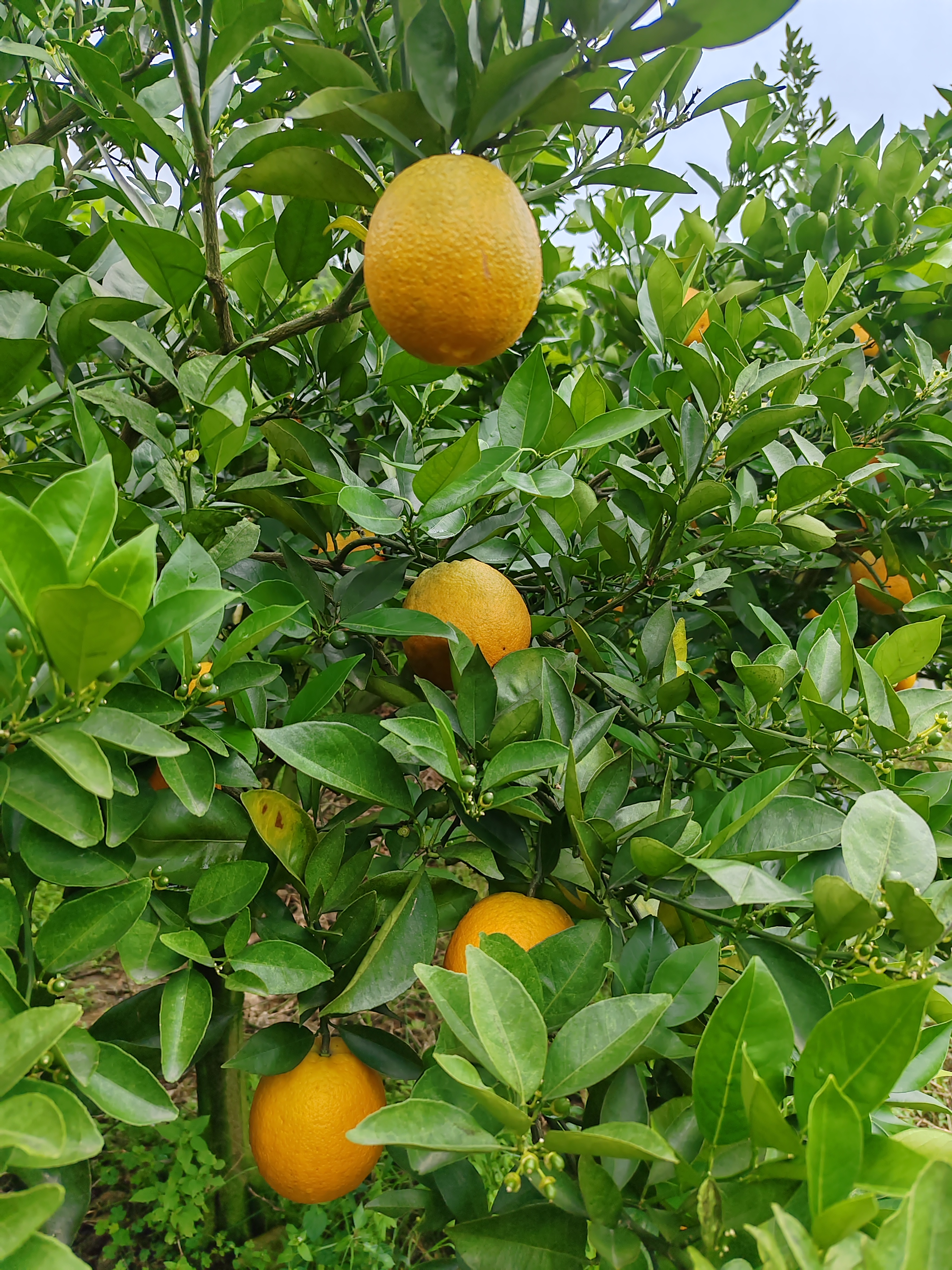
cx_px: 476
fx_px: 990
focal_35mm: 27
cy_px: 635
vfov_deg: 65.3
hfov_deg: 51.4
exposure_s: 1/760
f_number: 1.8
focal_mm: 6.14
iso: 50
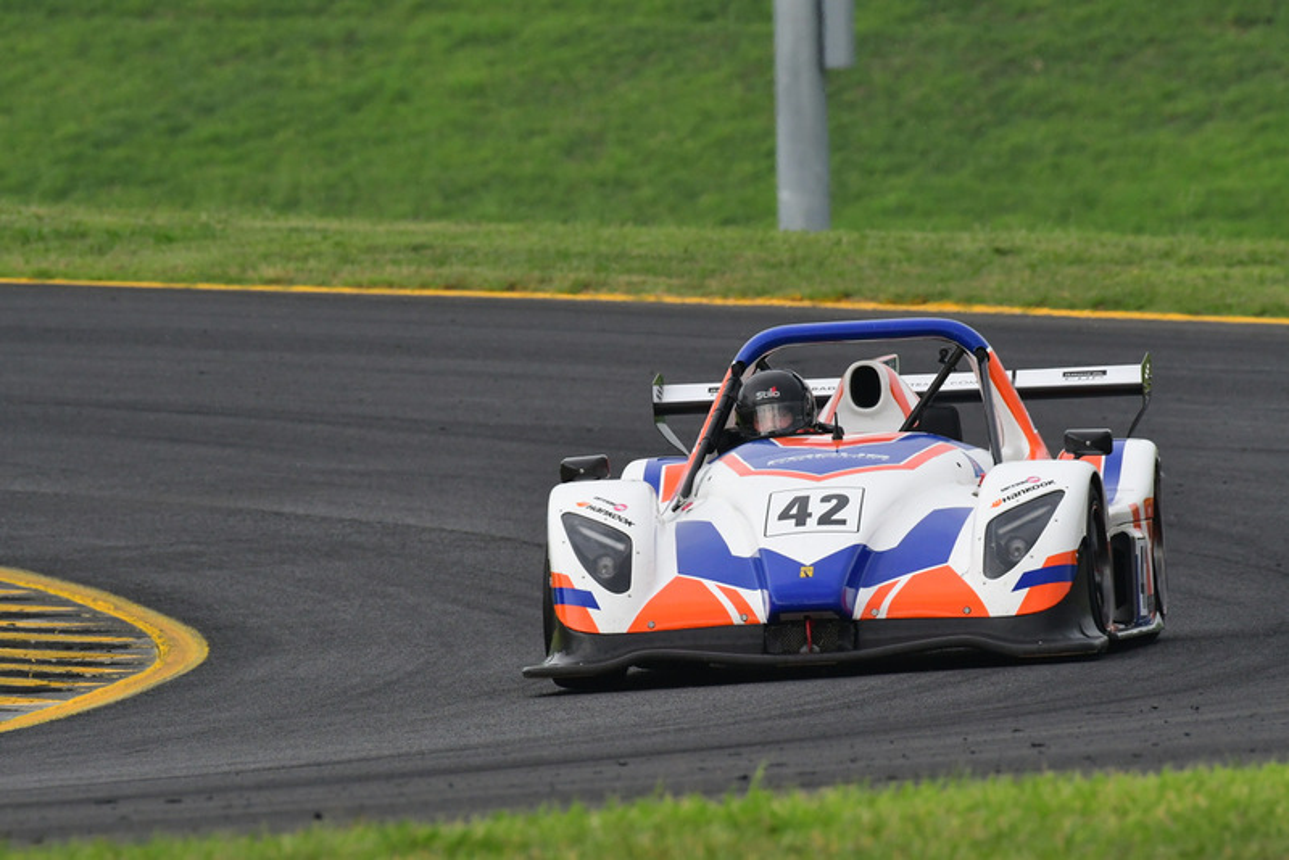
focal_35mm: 750
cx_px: 644
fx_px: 26862
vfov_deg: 1.8
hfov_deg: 2.7
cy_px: 430
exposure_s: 1/640
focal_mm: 500
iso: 1250
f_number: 11
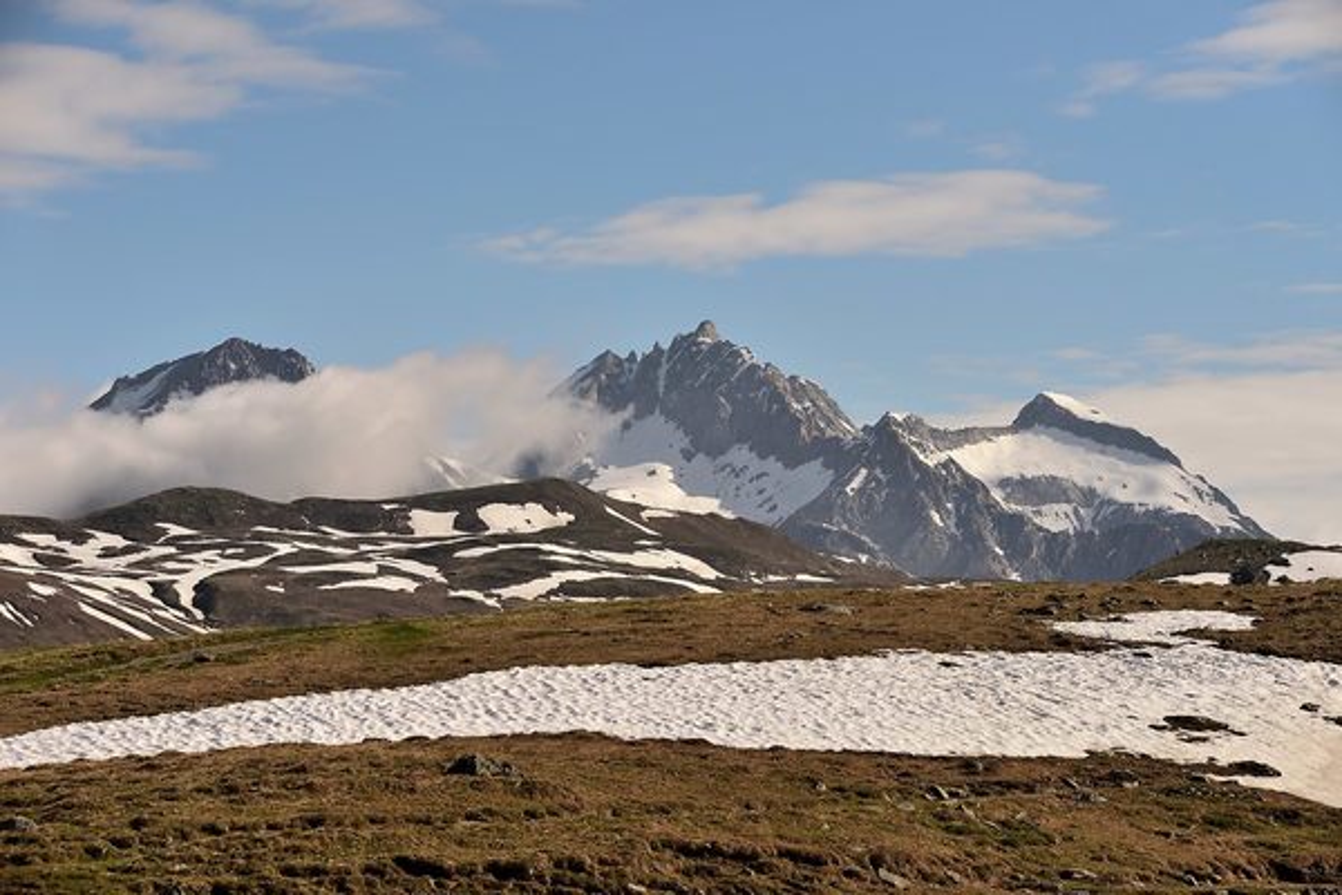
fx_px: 5591
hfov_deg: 13.7
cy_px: 448
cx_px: 671
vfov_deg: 9.1
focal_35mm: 150
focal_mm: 150
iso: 1000
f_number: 8
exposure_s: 1/5000
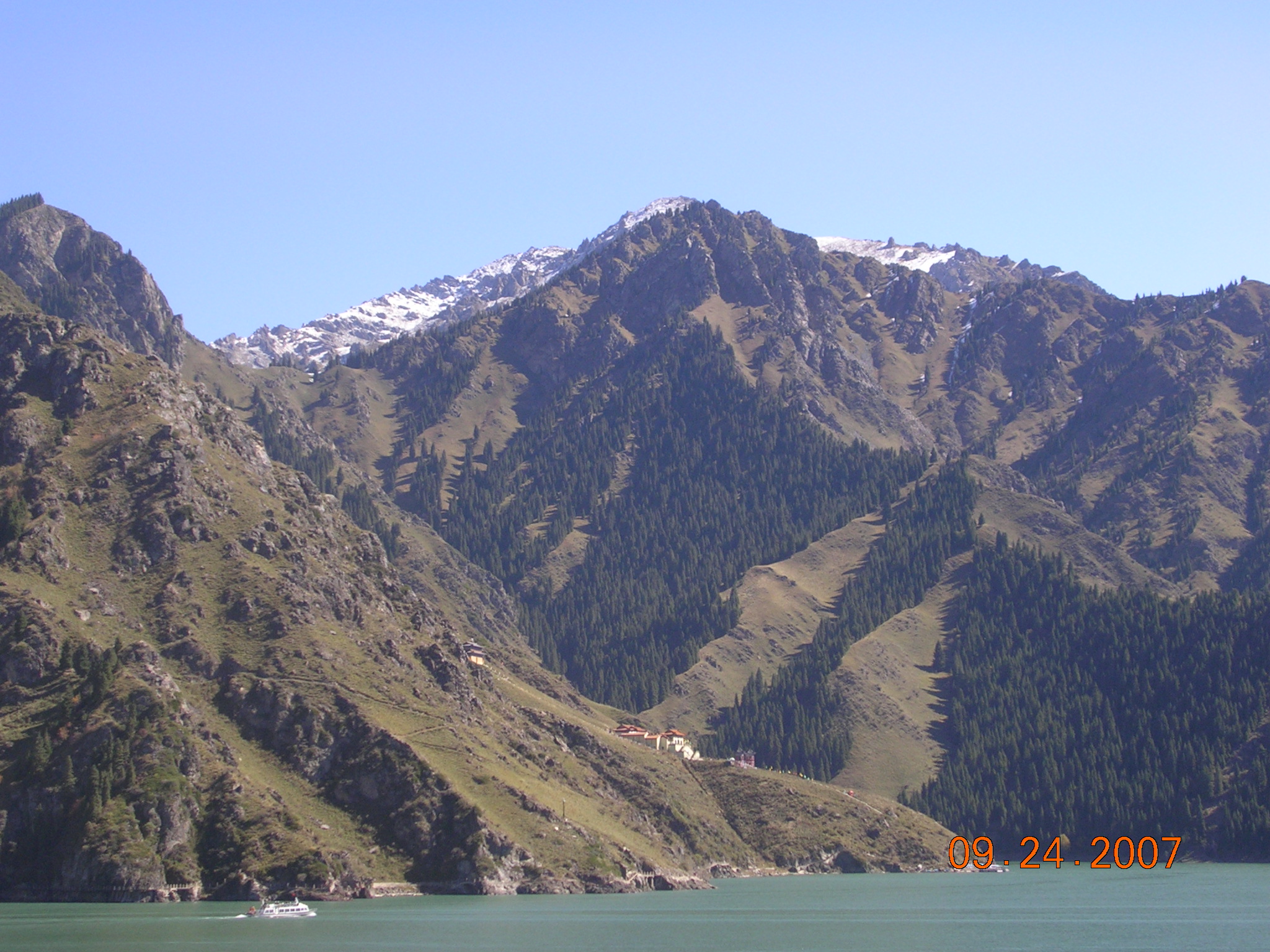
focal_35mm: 67
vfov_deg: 21.9
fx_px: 2458
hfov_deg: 29.0
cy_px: 476
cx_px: 635
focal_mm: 10.2
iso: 50
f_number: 3.6
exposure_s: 1/383
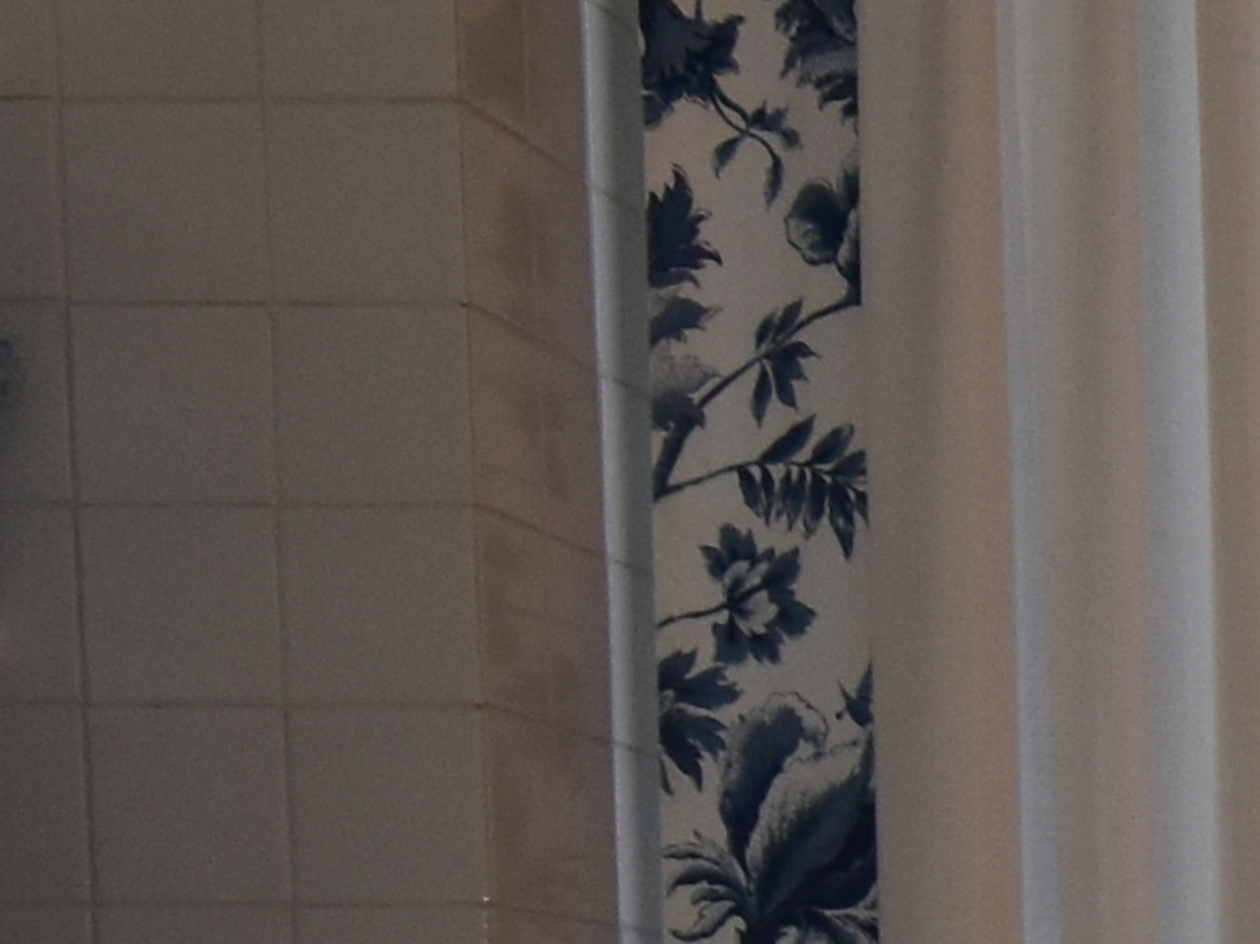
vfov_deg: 10.5
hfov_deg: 13.4
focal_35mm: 134
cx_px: 2206
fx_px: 4877
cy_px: 1578
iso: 500
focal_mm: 12
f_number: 5.6
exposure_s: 1/125
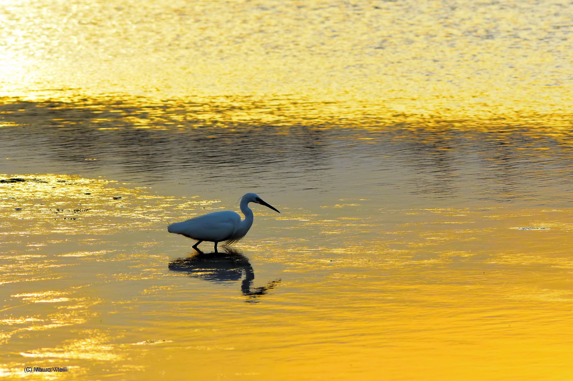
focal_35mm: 270
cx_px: 286
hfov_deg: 7.6
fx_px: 4296
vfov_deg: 5.1
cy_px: 190
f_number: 10
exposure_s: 1/1600
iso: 1250
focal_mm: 180
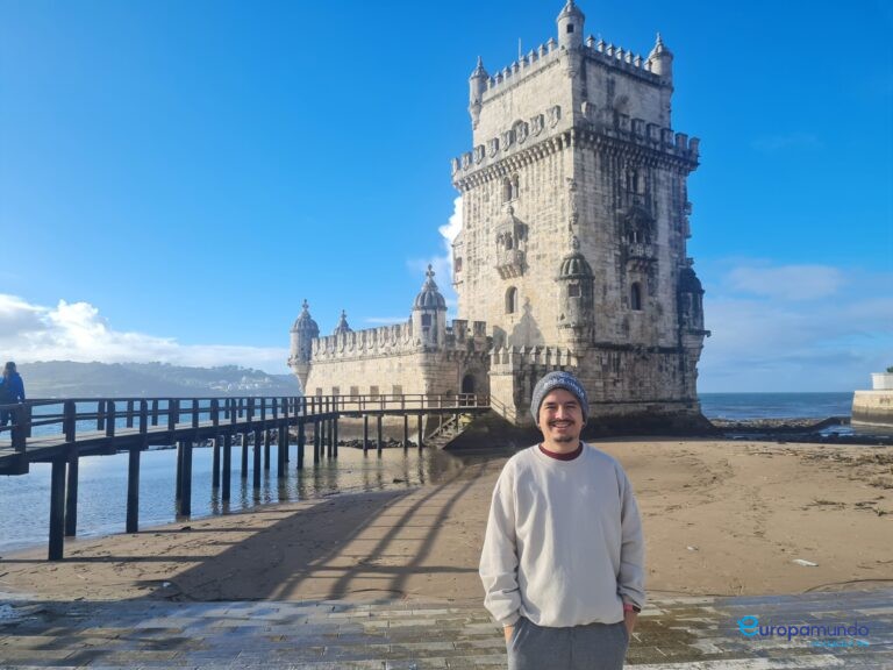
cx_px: 446
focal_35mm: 26
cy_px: 335
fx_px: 671
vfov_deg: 53.1
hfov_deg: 67.3
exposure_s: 1/1616
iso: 50
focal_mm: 5.4
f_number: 1.8
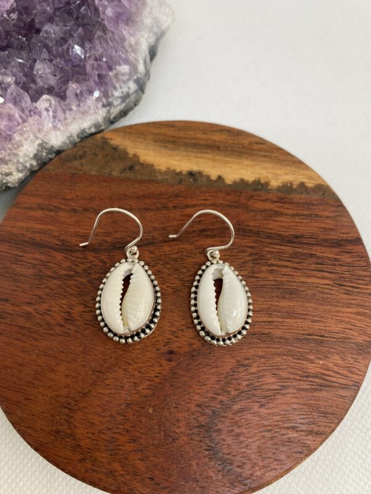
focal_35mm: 26
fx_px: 372
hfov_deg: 53.1
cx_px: 186
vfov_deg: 67.3
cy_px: 247
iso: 40
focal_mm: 4.25
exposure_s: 1/122
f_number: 1.8
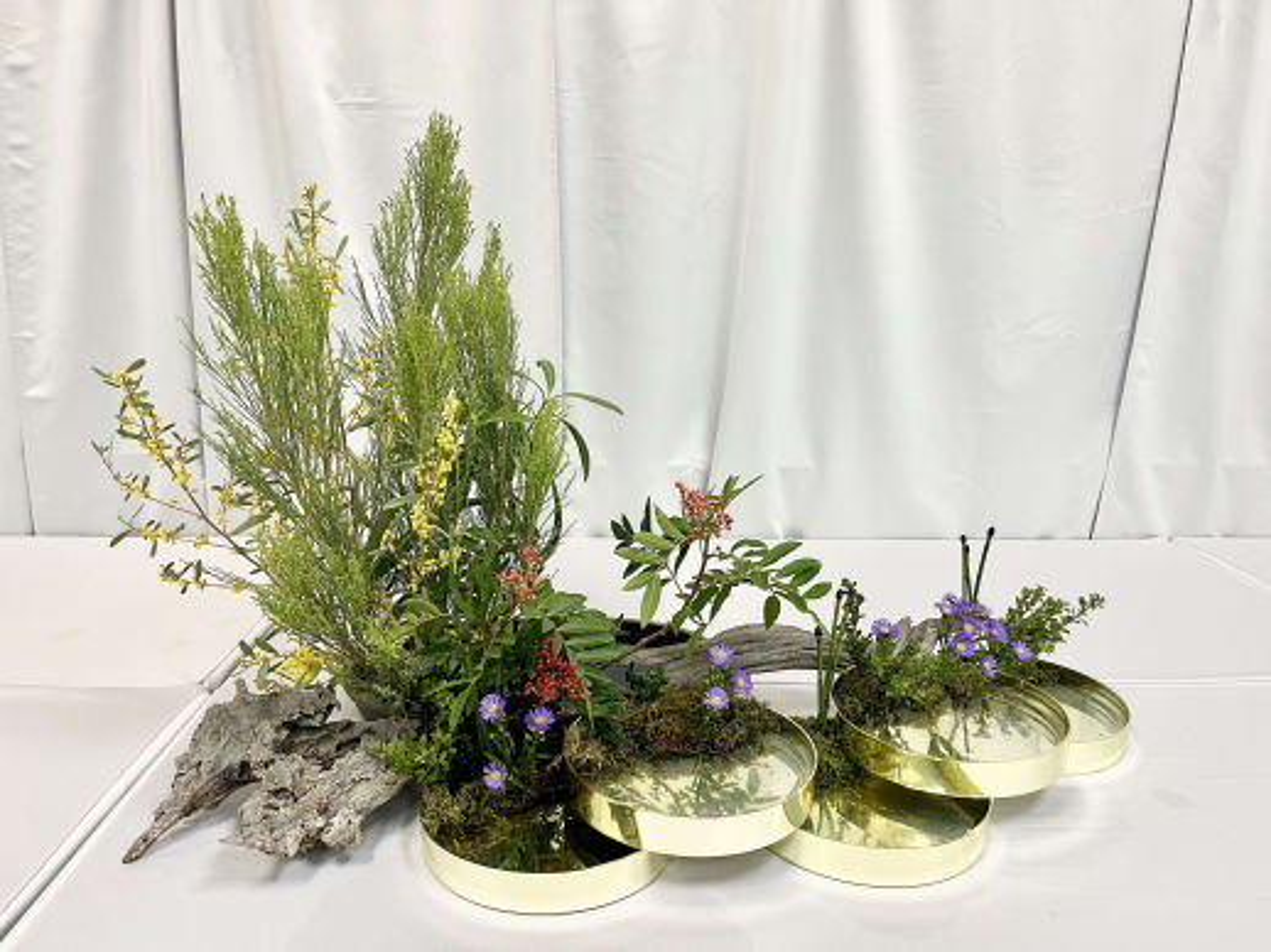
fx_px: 954
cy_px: 476
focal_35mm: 26
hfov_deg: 67.3
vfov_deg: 53.0
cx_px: 636
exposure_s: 1/60
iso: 100
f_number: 1.6
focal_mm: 5.1
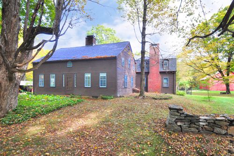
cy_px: 78
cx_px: 117
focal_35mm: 15
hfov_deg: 100.5
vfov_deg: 77.2
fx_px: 97
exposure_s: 1/100
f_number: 8
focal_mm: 10
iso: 1000
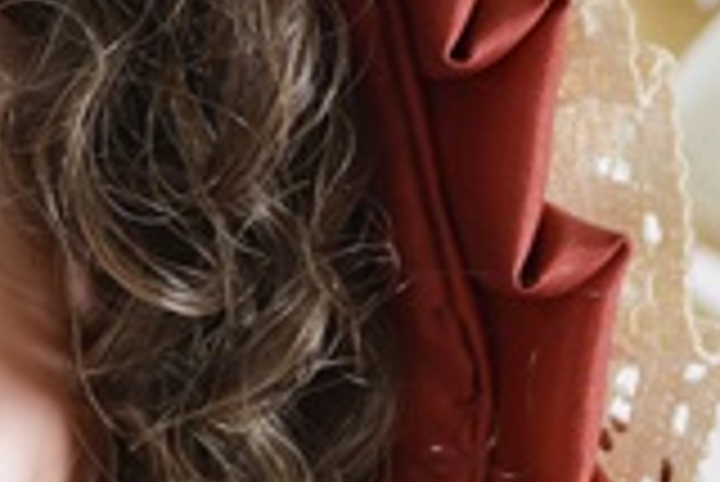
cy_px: 95
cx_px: -238
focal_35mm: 163
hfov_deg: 12.2
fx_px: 3260
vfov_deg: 8.4
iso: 400
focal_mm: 29
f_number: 5
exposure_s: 1/100
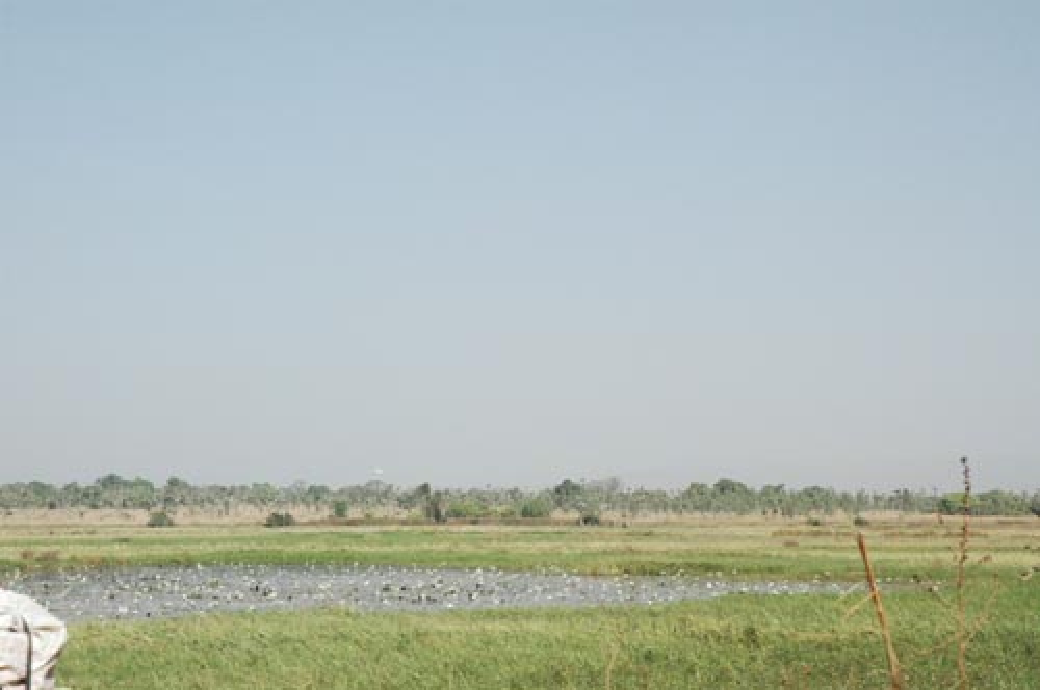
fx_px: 2423
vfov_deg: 16.2
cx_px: 520
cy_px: 345
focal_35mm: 84
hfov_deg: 24.2
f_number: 16
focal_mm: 56
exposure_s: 1/1000
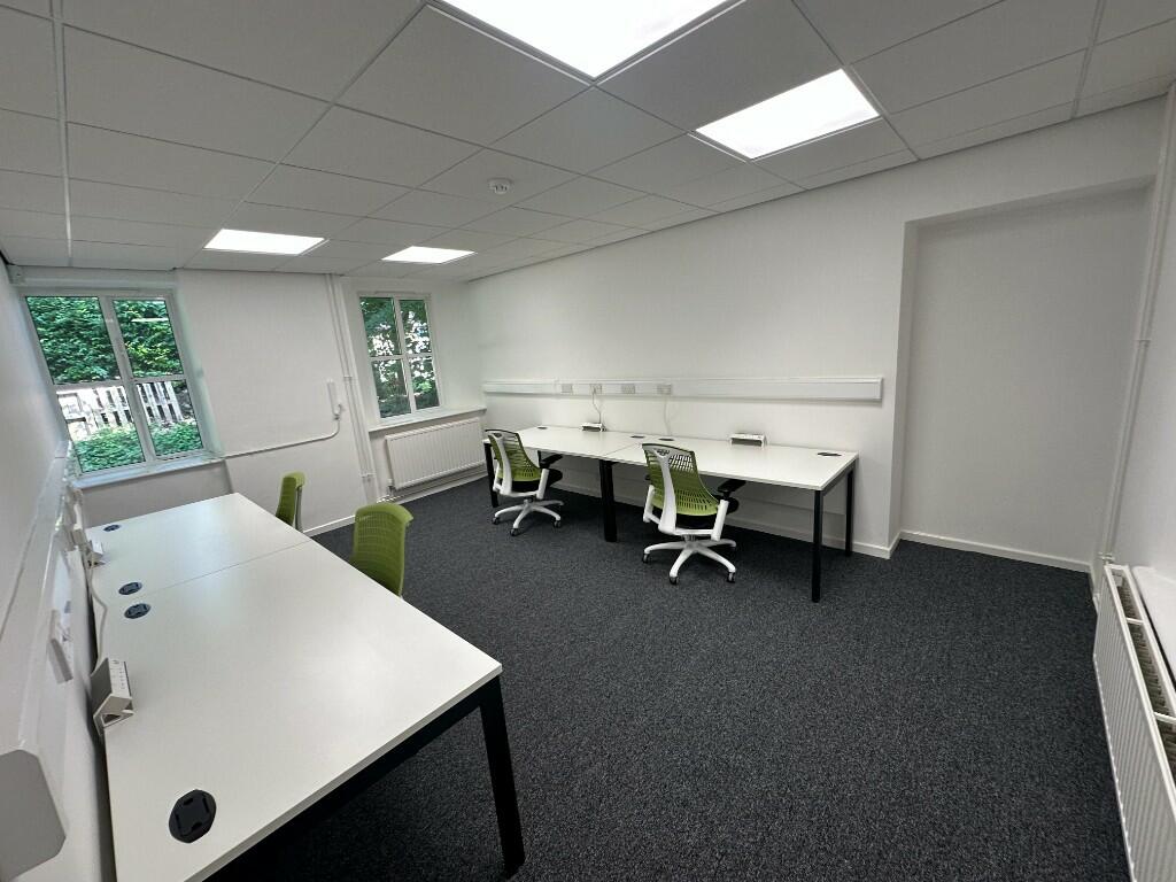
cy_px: 441
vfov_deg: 85.7
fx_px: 476
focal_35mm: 14
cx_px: 588
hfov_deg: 102.1
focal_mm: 2.22
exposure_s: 1/100
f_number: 2.2
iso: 100
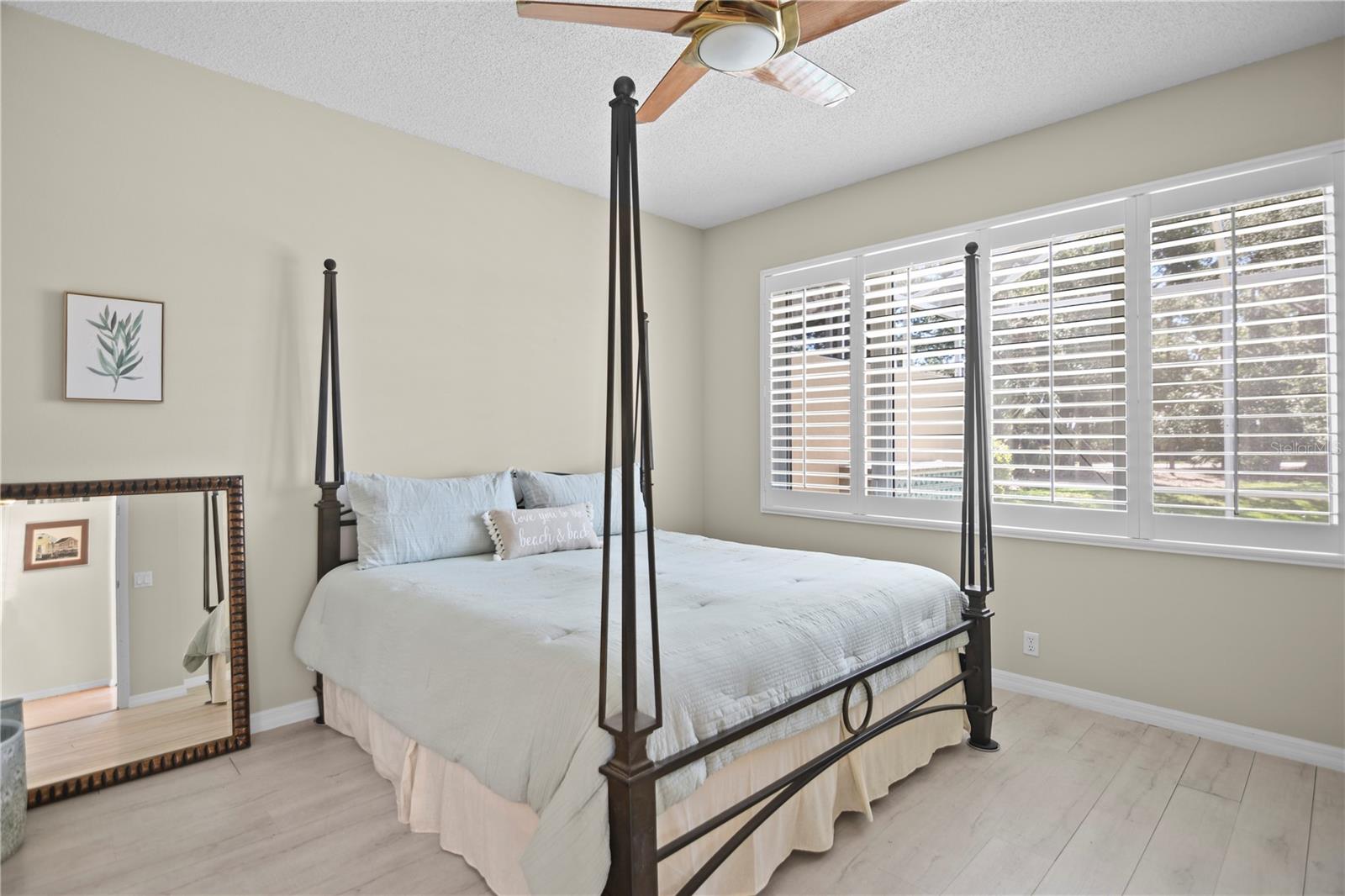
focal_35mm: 16
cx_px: 672
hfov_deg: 96.7
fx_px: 598
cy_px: 448
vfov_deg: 73.7
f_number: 2.8
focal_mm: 11
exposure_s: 1/2.5
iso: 100
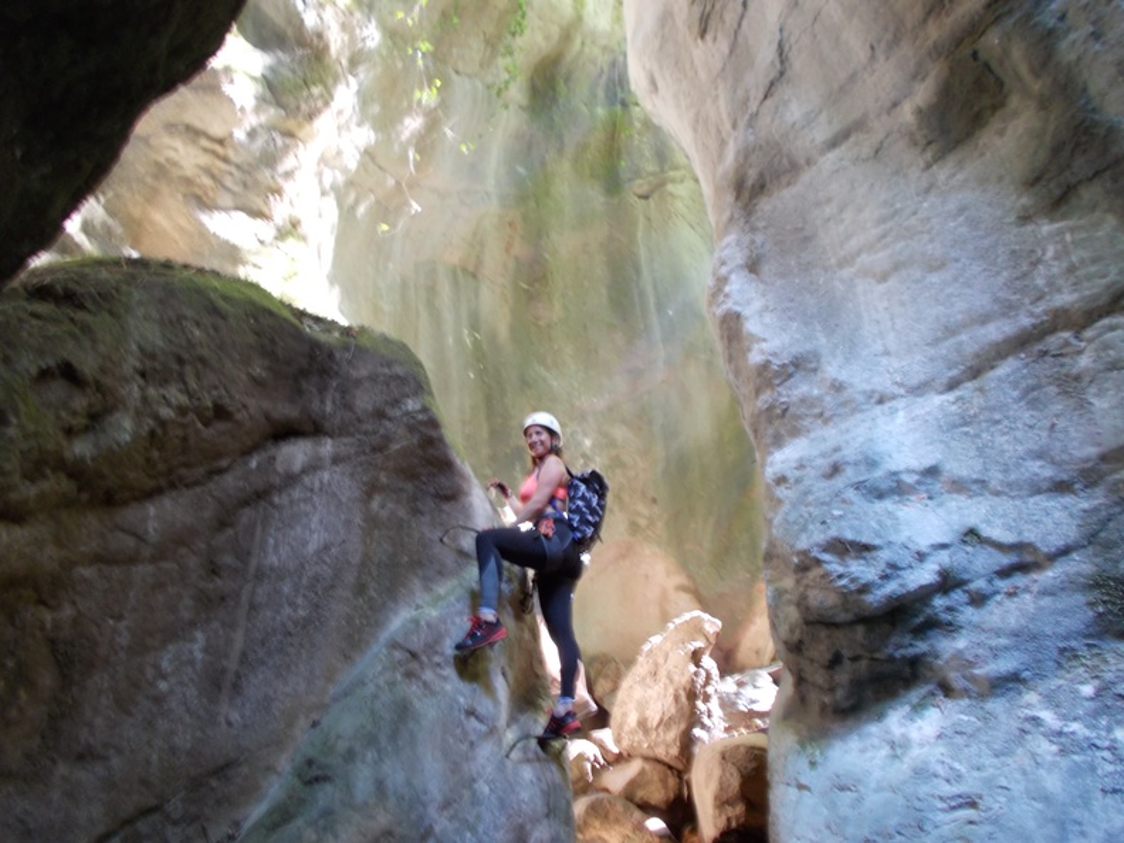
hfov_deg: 60.0
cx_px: 562
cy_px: 422
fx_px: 974
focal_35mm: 30
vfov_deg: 46.8
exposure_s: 1/4
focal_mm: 5.3
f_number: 3.4
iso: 200
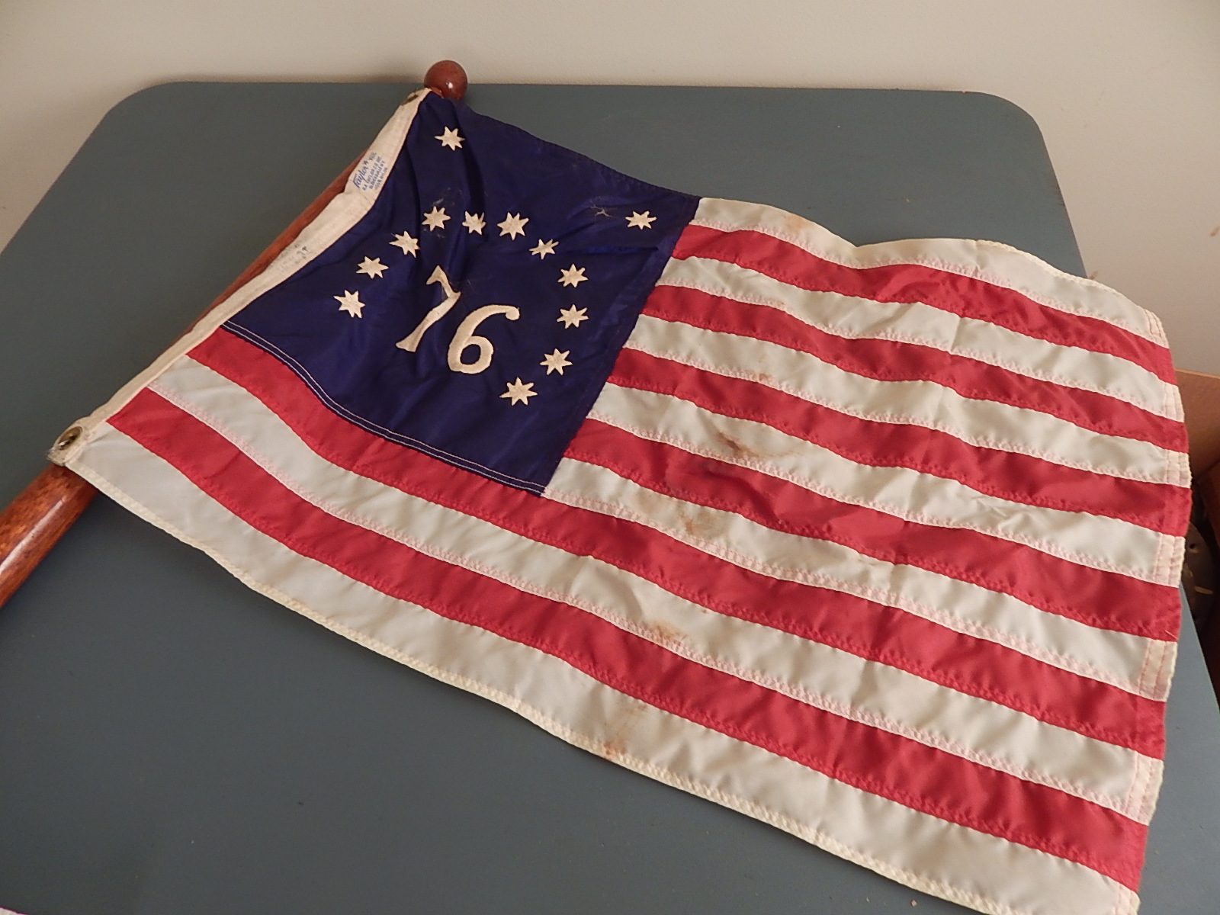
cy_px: 458
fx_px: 775
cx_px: 610
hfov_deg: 76.4
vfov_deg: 61.1
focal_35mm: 22
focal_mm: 4
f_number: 3
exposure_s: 1/30
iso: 140
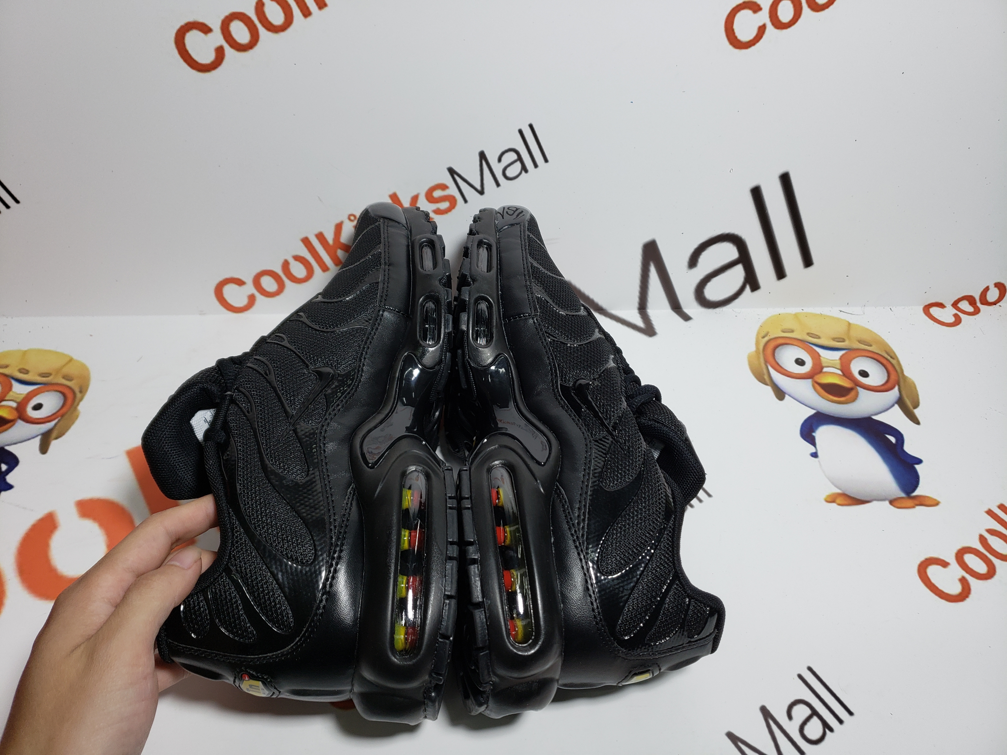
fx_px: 756
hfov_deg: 67.3
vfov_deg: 53.1
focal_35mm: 26
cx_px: 504
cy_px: 378
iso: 50
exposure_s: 1/471
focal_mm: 4.3
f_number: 1.5
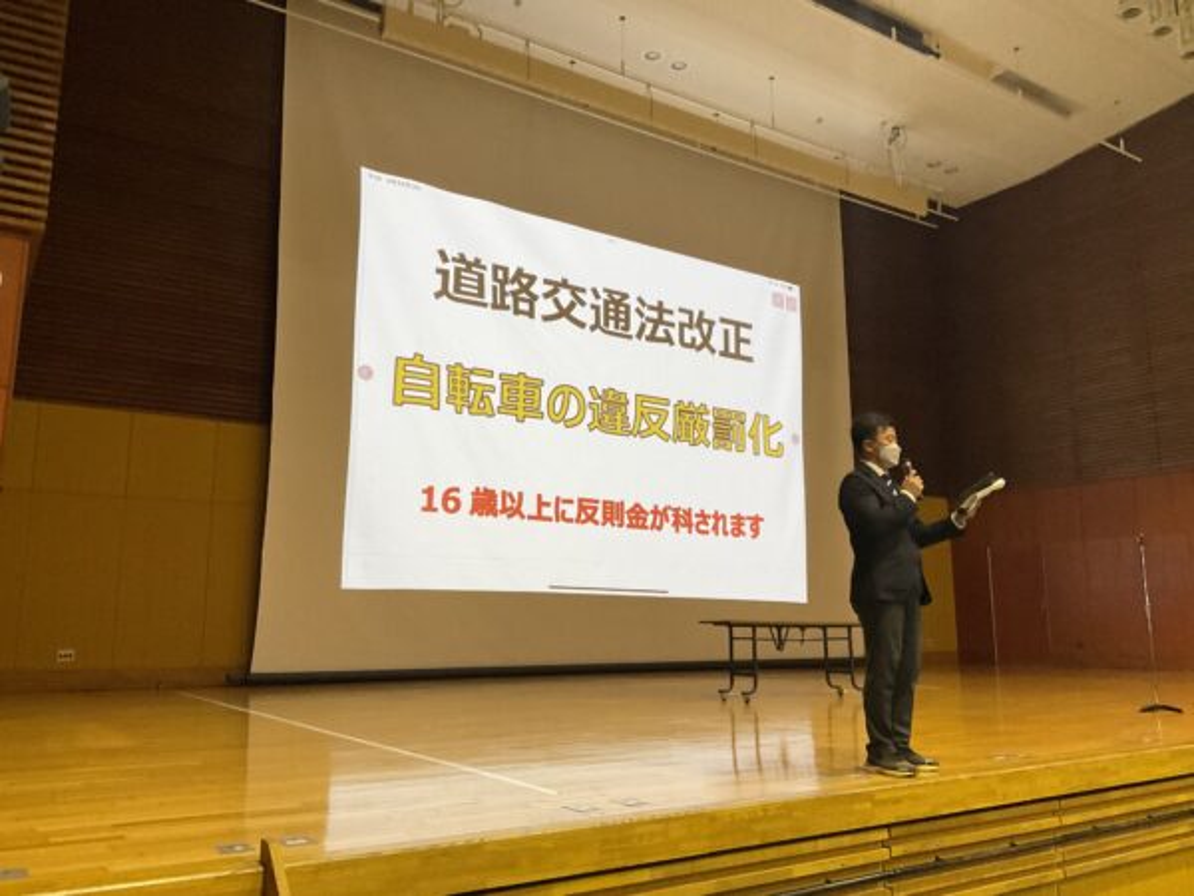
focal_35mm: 29
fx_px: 1000
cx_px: 597
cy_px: 448
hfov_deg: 61.7
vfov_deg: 48.2
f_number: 1.8
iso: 160
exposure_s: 1/60
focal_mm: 3
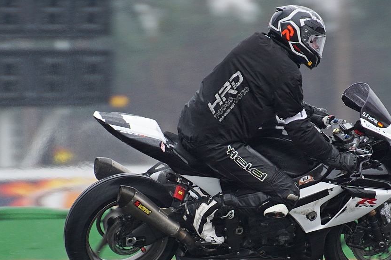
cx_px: 286
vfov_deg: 2.0
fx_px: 7559
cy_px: 154
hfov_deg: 3.0
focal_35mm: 696
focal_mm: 300
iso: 200
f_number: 6.3
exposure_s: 1/250
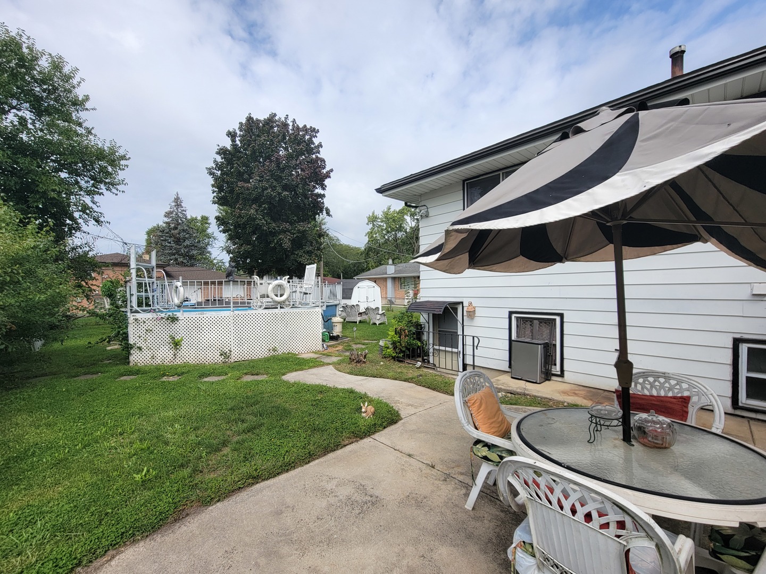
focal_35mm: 13
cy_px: 287
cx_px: 383
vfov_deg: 89.9
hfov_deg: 106.2
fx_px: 288
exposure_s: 1/1859
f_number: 2.2
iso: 50
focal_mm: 2.2
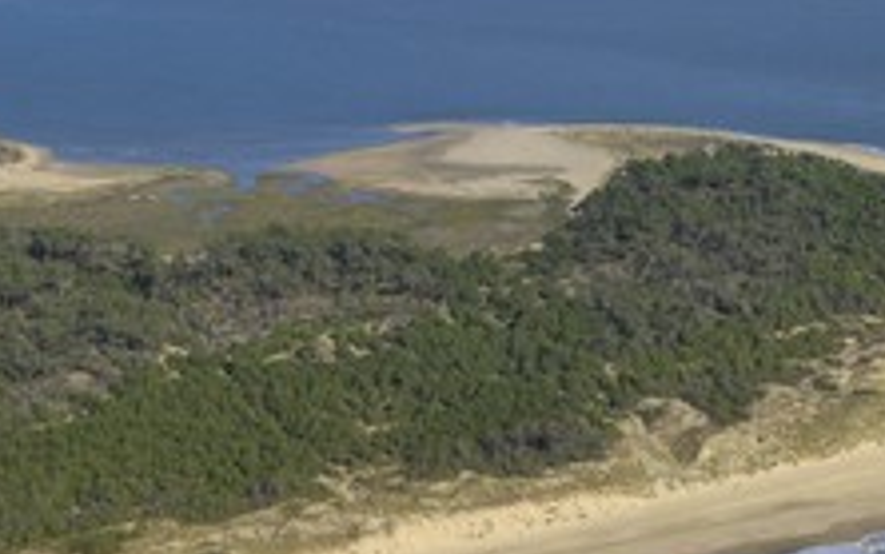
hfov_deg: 17.7
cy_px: 195
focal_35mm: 116
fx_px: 2799
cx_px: 807
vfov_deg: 11.3
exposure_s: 1/640
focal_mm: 40
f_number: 5
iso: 100
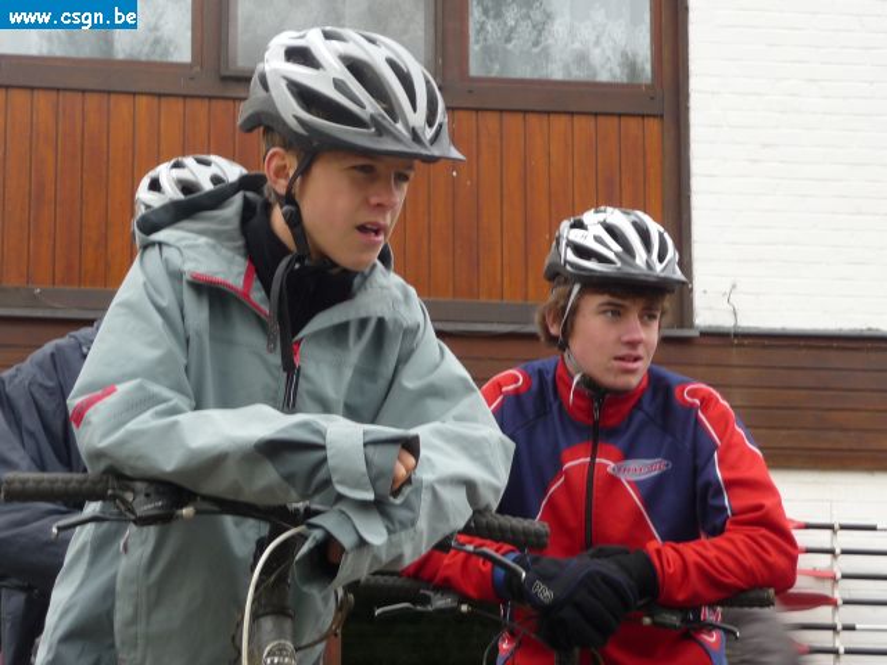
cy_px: 332
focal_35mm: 114
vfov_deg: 13.0
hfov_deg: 17.3
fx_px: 2921
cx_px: 444
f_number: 4.7
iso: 100
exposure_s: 1/50
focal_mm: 14.2
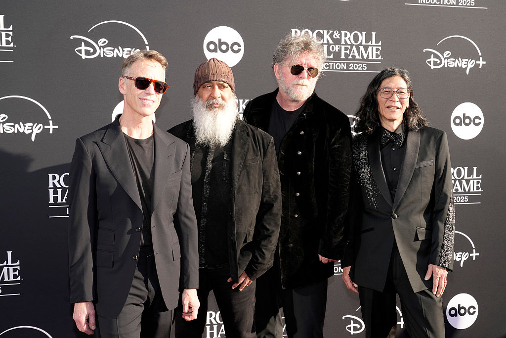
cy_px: 169
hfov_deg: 48.5
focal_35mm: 40
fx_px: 562
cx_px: 253
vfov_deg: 33.4
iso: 400
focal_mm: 40
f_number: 13
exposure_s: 1/160
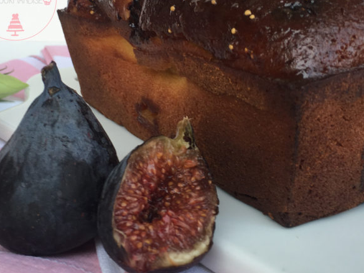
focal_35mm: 58
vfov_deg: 24.9
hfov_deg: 33.1
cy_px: 61
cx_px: 146
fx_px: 610
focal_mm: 4.15
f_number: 2.2
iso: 25
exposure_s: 1/100
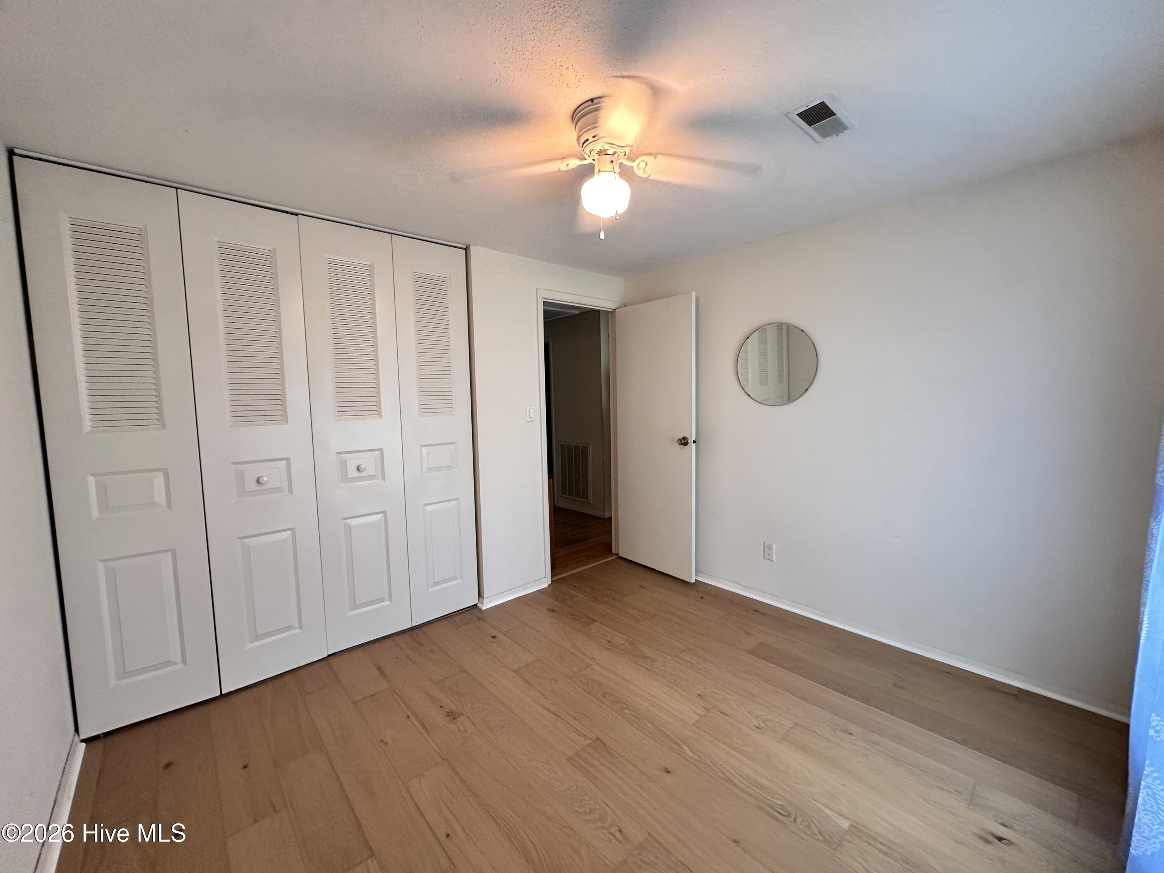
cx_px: 582
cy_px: 436
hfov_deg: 102.1
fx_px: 471
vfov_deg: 85.7
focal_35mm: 14
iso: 250
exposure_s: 1/60
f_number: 2.2
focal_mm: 2.22
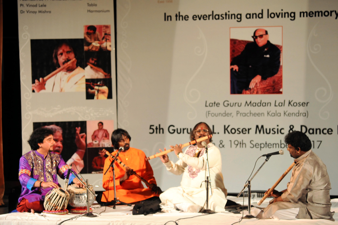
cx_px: 169
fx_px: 1360
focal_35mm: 145
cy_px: 112
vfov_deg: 9.5
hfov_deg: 14.2
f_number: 4
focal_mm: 145
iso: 2500
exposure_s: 1/200
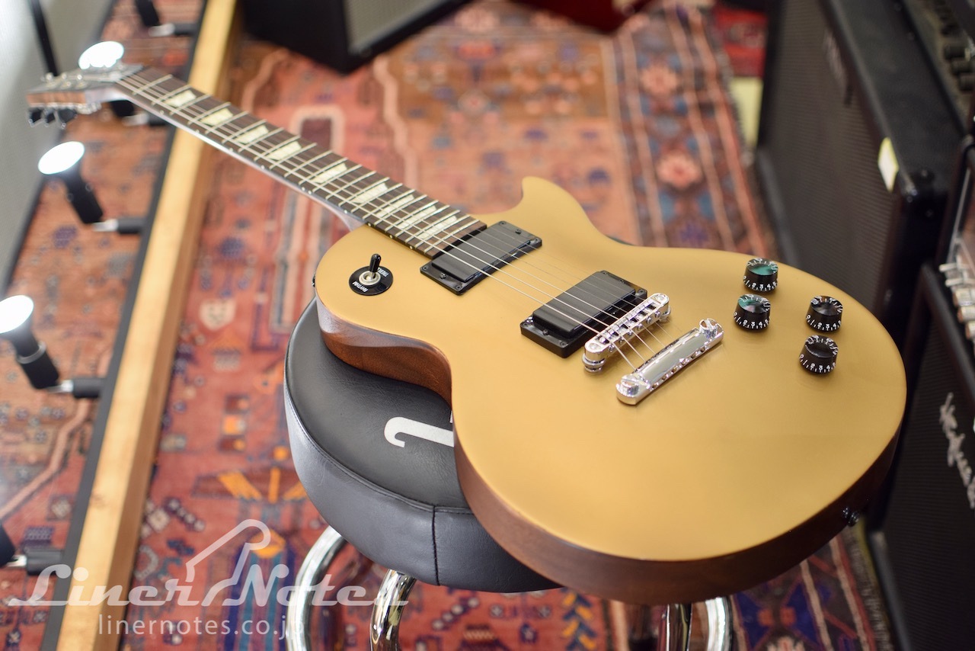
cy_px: 326
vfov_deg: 25.8
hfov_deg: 37.8
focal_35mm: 52
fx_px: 1422
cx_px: 488
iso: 400
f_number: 1.8
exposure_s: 1/60
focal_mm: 35
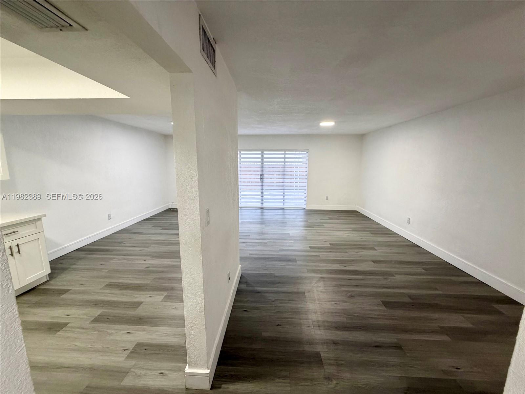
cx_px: 262
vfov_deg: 85.7
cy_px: 197
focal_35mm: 14
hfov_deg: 102.1
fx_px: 212
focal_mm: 2.22
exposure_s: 1/60
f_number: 2.2
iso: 200
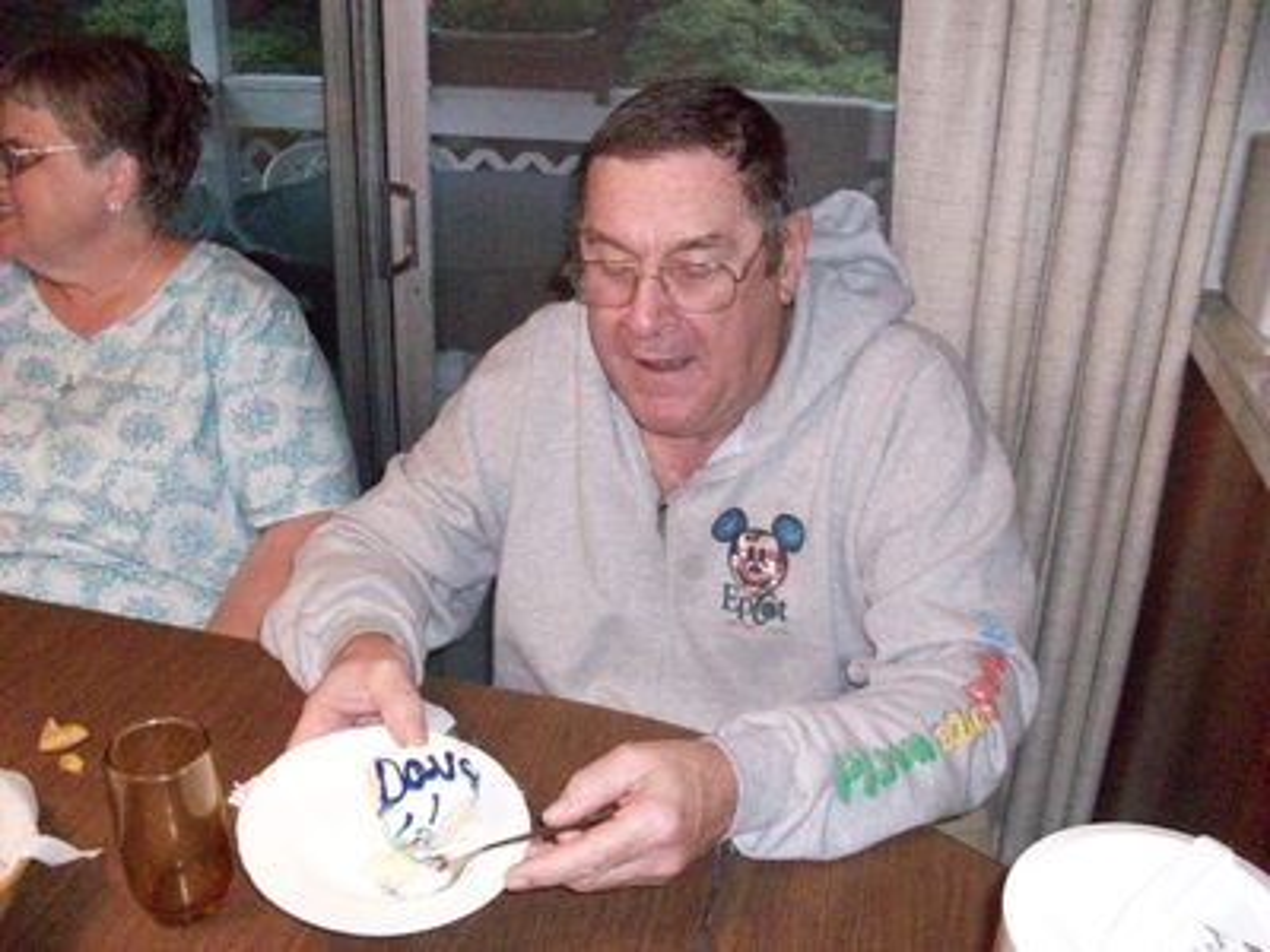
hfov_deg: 54.0
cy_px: 476
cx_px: 635
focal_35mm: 34
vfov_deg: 41.8
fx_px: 1247
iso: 800
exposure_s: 1/128
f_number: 2.8
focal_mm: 5.7
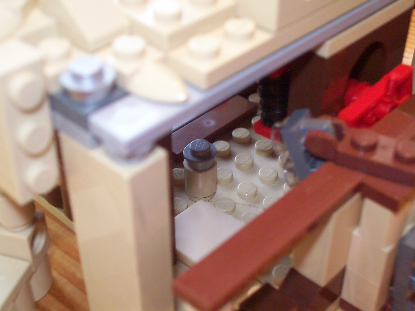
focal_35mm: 56
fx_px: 671
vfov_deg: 26.1
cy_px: 156
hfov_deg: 34.4
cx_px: 208
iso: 80
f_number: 3.4
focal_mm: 9.4
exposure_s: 1/59.8
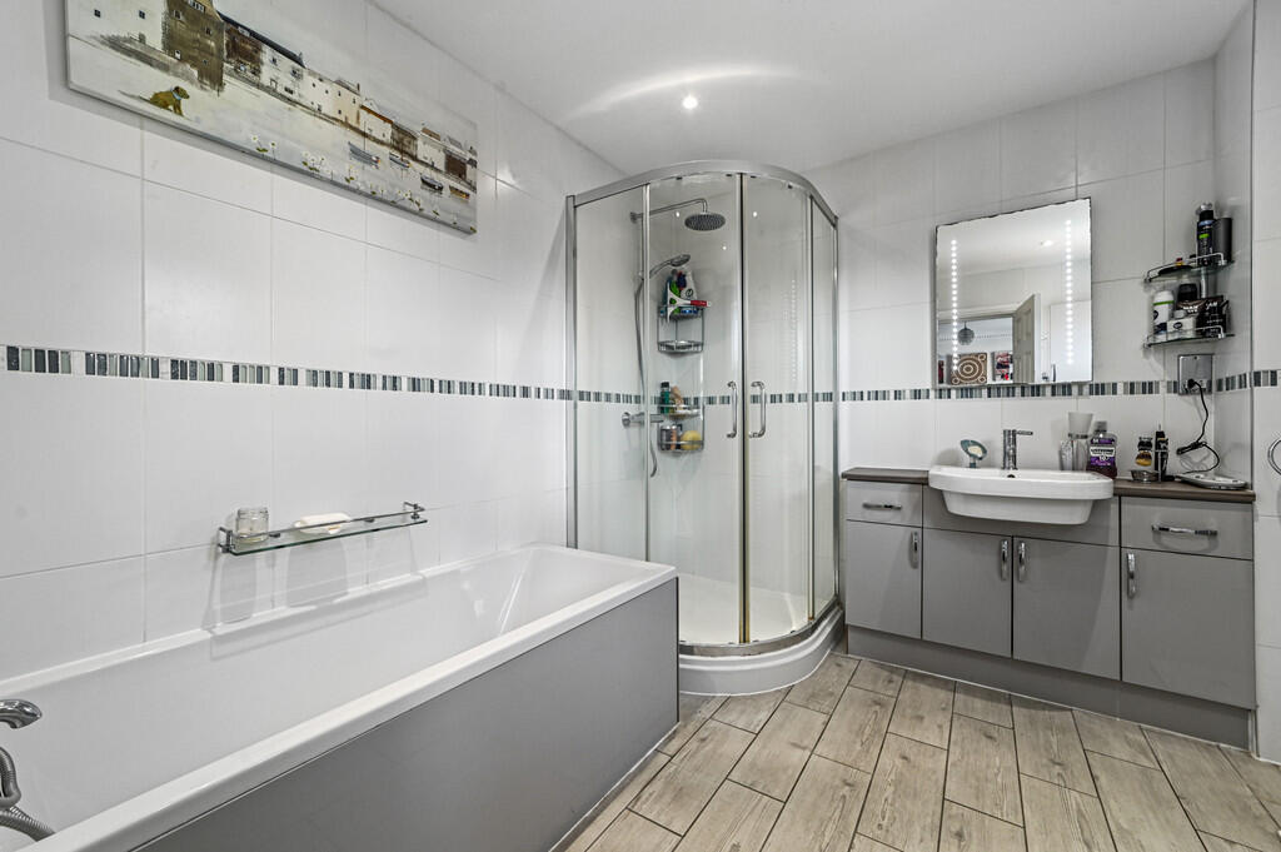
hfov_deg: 104.3
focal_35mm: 14
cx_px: 640
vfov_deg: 81.1
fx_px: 498
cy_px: 426
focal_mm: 14
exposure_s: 1/3
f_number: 8
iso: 400
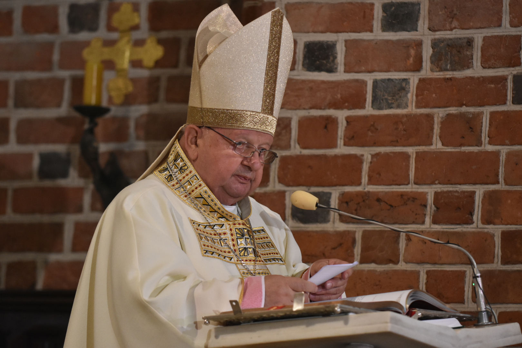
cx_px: 261
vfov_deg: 6.1
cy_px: 174
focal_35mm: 225
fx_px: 3262
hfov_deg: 9.1
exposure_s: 1/250
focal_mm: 150
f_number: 2.8
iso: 2000
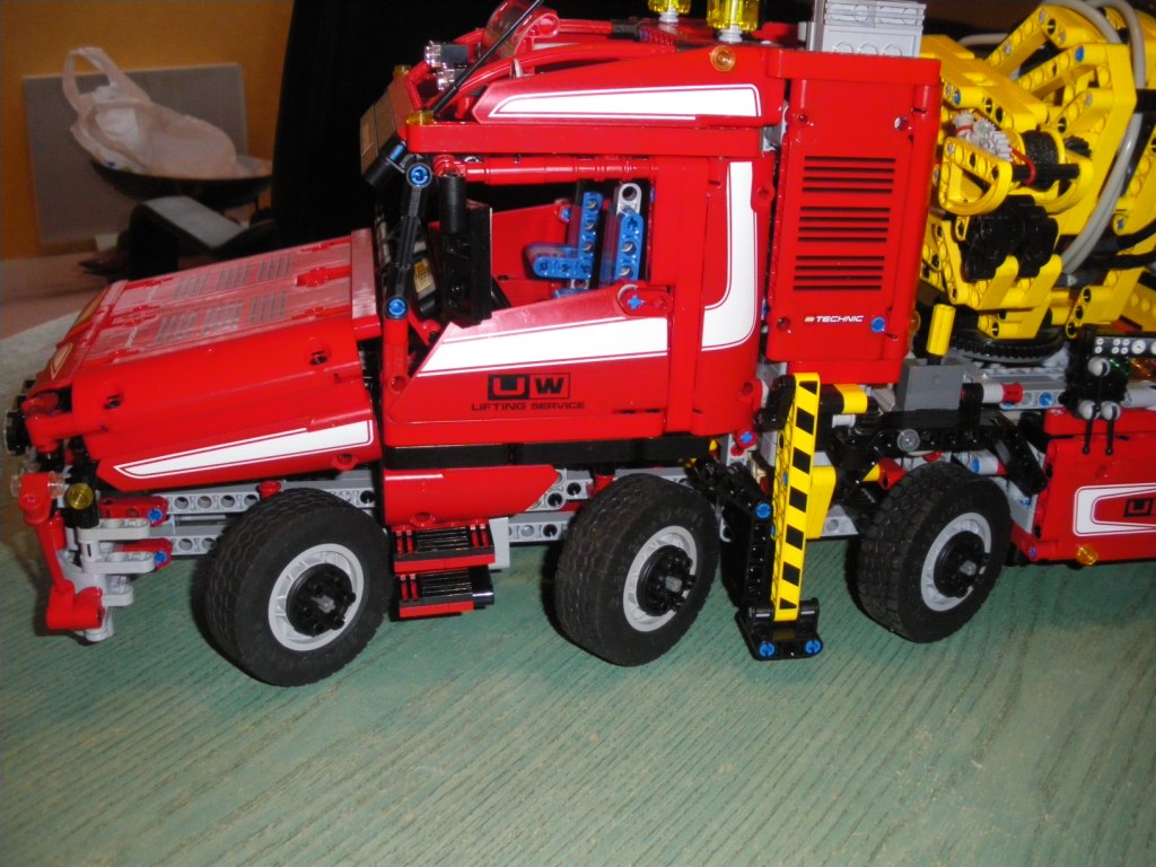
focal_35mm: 36
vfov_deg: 39.7
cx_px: 578
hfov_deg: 51.4
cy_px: 434
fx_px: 1202
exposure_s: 1/50
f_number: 3.5
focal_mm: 6.3
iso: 400
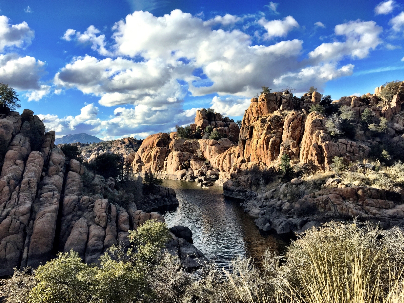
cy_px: 152
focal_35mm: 29
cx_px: 202
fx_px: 338
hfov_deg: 61.7
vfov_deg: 48.2
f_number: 2.2
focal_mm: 4.15
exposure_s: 1/1522
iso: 32
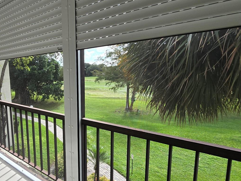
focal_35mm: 26
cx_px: 76
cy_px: 109
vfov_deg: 52.7
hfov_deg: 65.2
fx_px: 181
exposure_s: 1/349
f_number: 2.2
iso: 50
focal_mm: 2.2
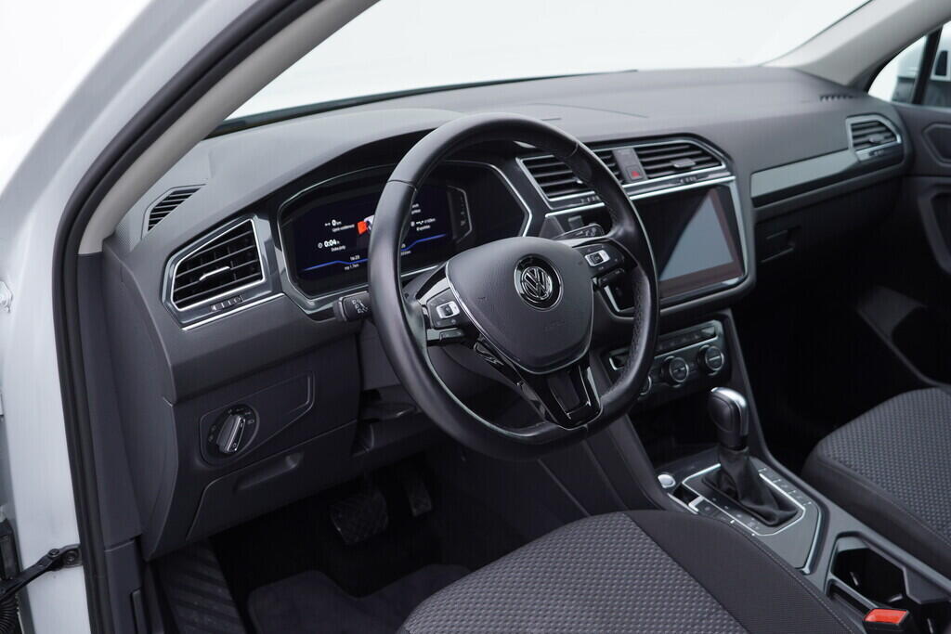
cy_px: 317
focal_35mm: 36
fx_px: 951
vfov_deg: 36.9
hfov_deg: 53.1
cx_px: 476
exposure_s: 1/50
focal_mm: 24
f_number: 3.2
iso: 125
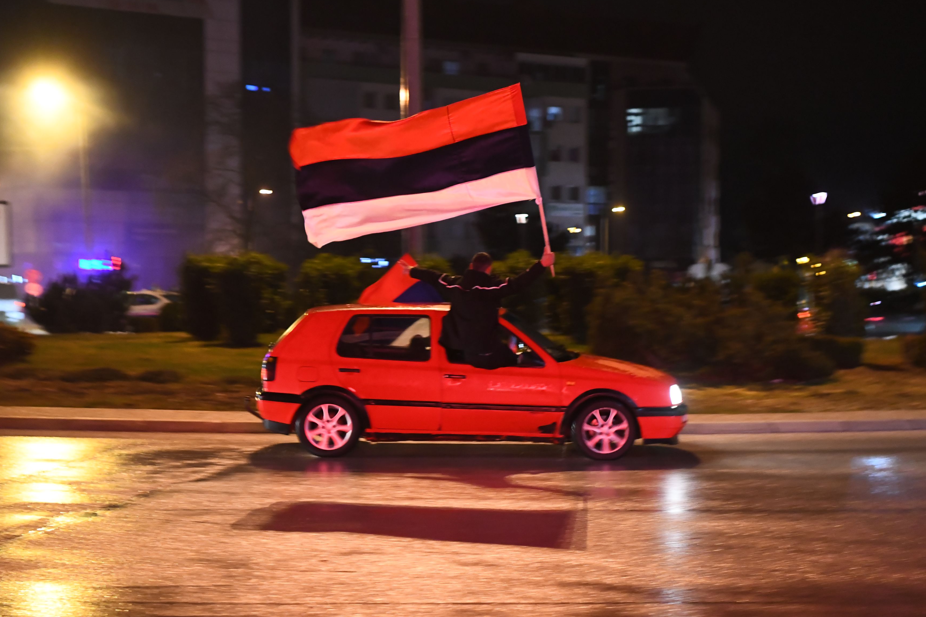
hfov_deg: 34.5
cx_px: 466
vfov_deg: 23.4
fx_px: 1492
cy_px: 273
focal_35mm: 58
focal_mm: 50
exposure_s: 1/100
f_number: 2.8
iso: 5000
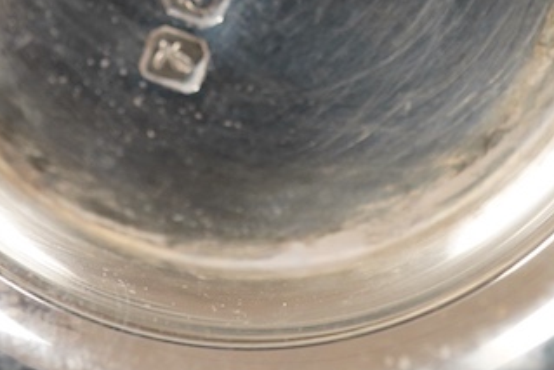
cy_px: -49
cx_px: 226
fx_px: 1955
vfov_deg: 10.7
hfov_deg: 16.1
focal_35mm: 127
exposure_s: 1/125
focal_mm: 30
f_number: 8
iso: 1250
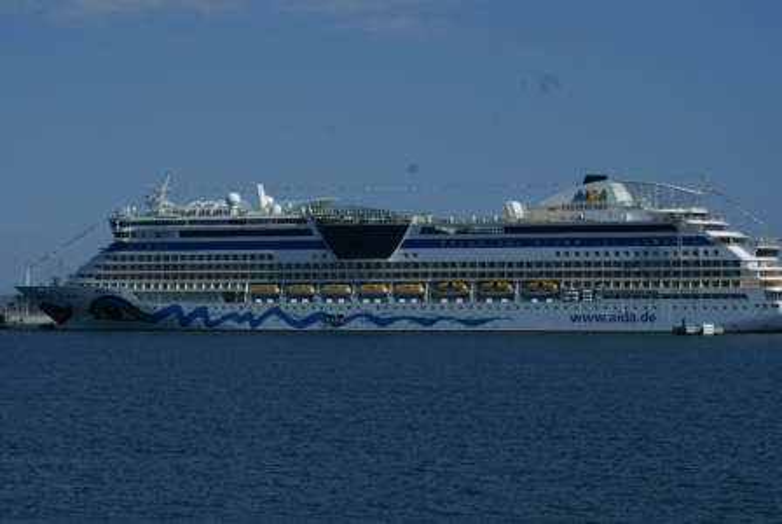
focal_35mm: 105
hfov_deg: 19.4
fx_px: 2284
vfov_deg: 13.1
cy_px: 262
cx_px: 391
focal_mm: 70
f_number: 11
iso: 100
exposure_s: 1/320
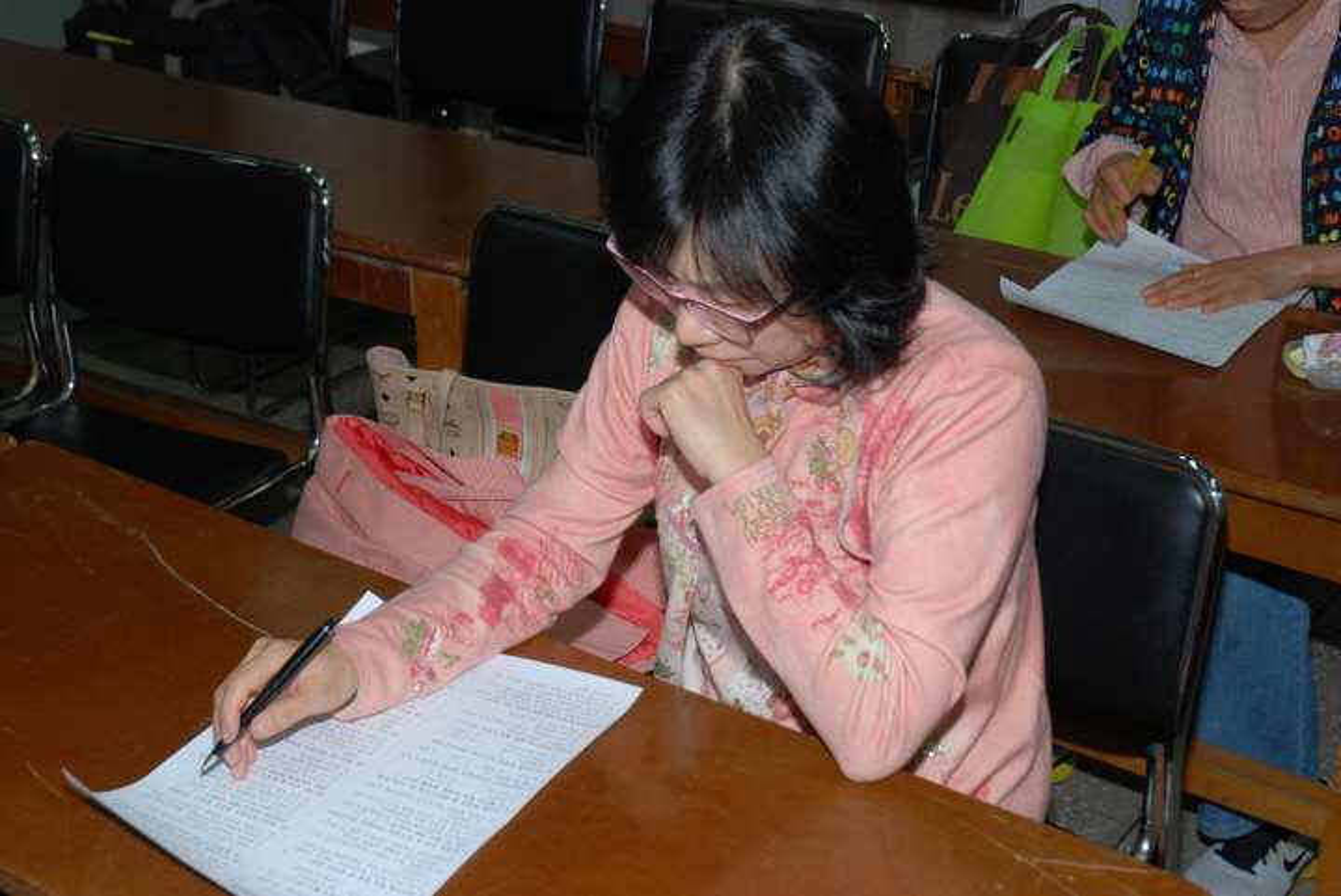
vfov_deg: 23.8
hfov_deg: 35.0
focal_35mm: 57
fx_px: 2124
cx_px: 670
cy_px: 448
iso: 200
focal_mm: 38
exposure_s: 1/60
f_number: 8
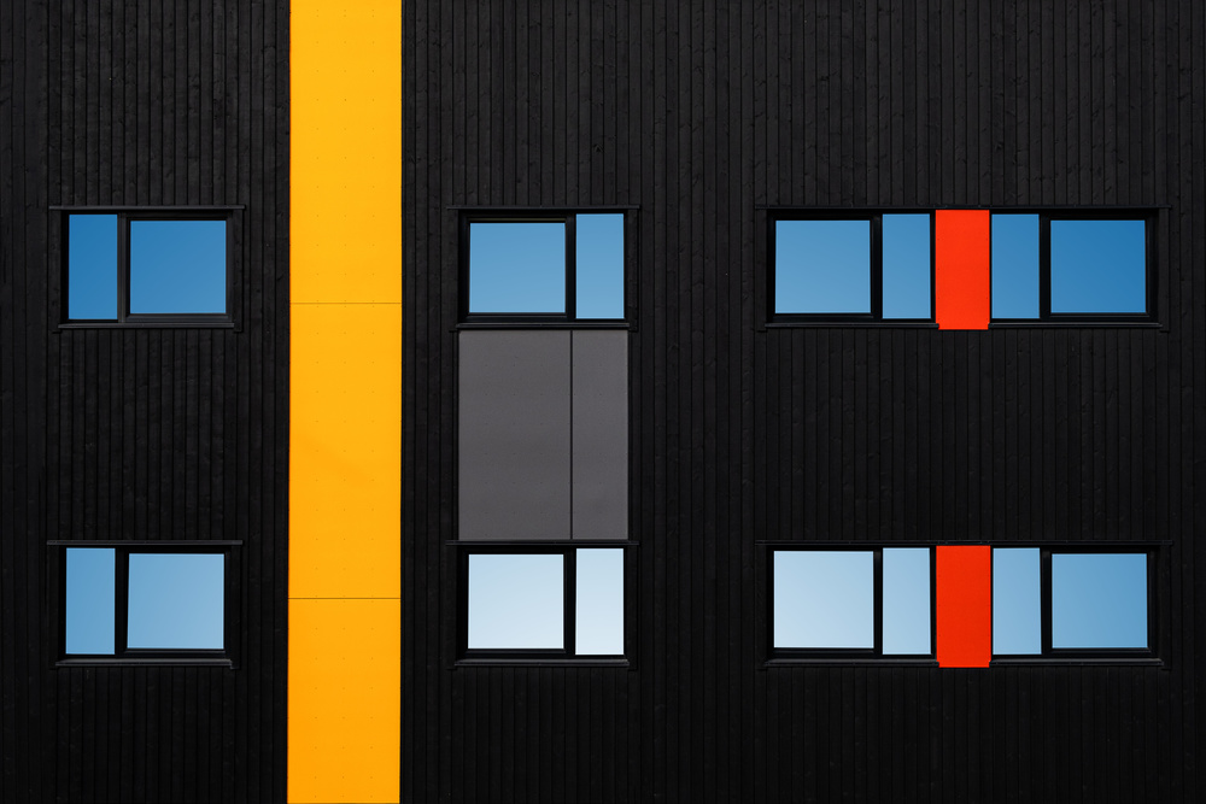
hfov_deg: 43.6
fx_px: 1508
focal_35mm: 45
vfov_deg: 29.9
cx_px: 603
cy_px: 402
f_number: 5.6
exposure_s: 1/800
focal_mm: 30.2
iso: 250
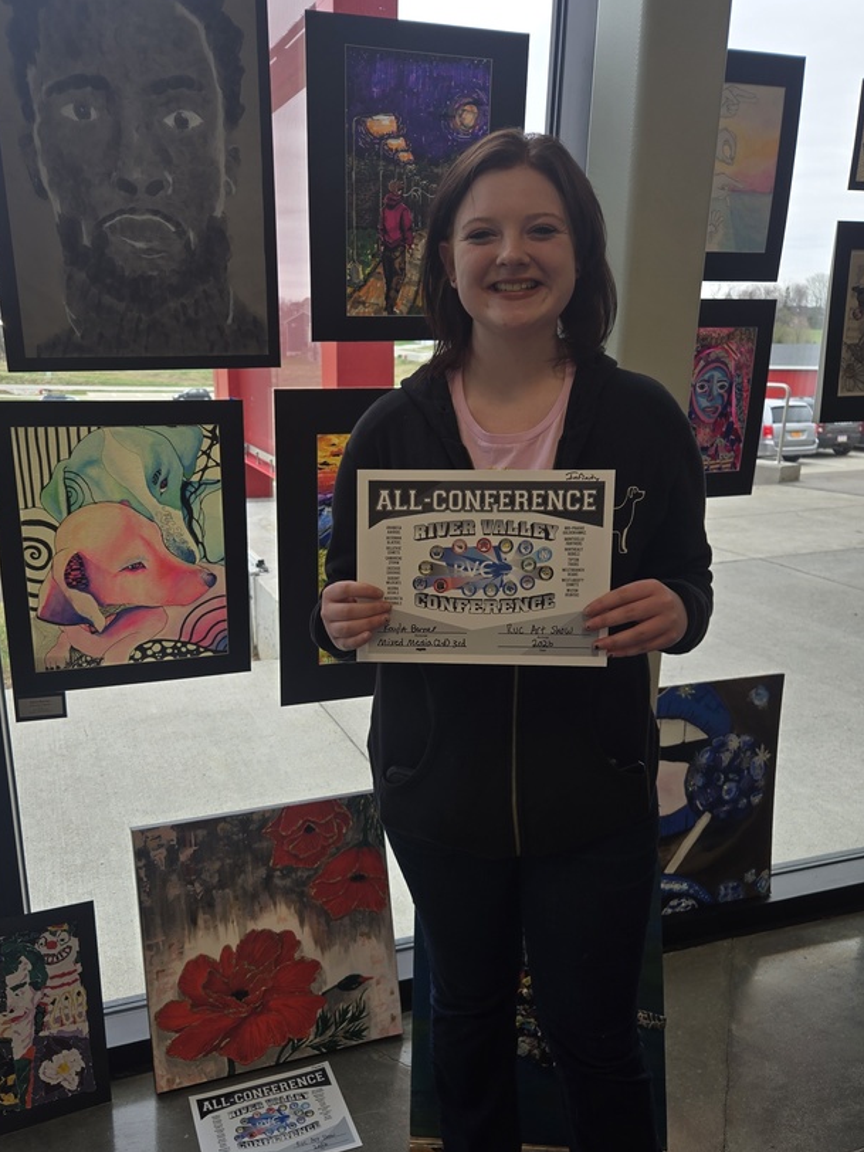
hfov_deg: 47.9
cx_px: 343
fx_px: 965
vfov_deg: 61.5
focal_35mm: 29
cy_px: 643
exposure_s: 1/125
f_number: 1.8
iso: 25
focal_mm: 5.4
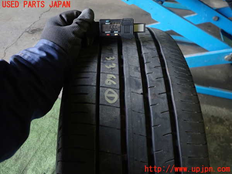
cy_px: 87
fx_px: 168
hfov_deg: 69.4
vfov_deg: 54.9
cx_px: 116
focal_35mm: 25
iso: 320
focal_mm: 4.5
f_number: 2
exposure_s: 1/30
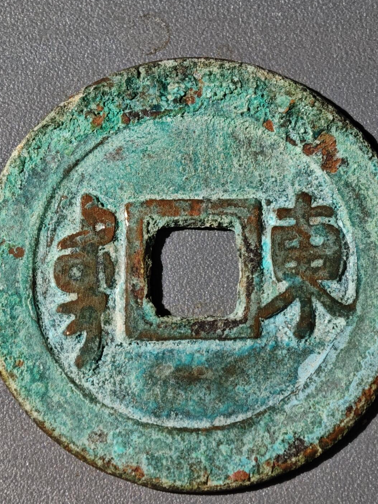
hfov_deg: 11.1
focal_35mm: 133
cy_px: 283
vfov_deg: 14.8
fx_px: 1936
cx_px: 190
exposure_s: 1/100
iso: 160
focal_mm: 9
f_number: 2
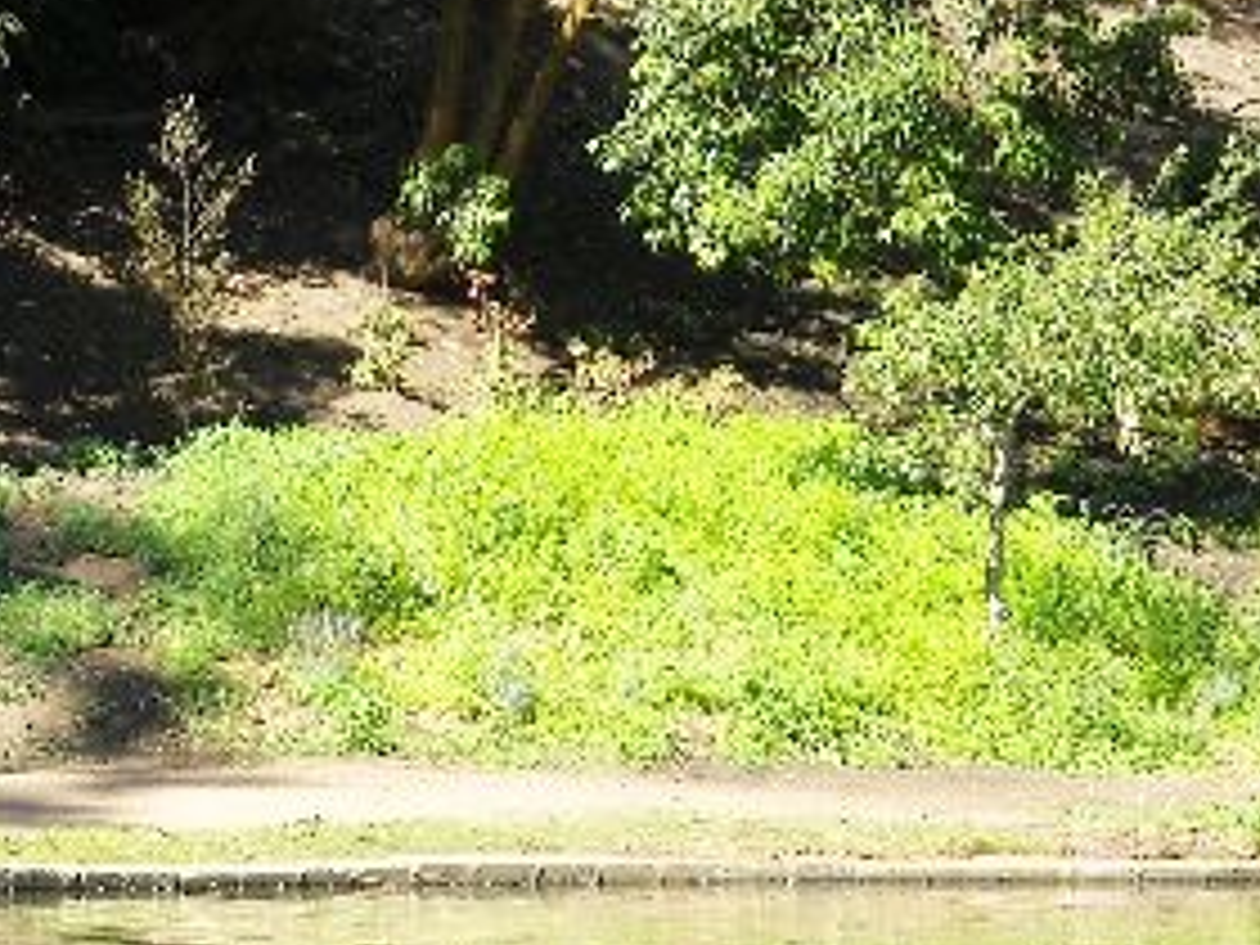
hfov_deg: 7.1
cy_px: 1102
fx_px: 10083
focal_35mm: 277
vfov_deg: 5.3
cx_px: 194
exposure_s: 1/250
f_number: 4.7
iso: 129
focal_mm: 17.1
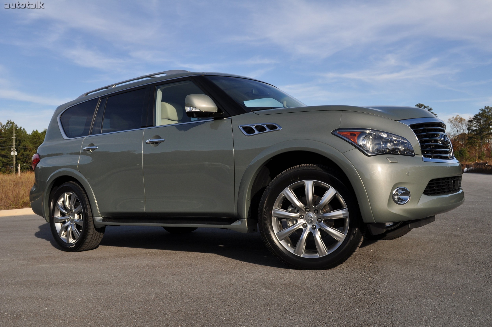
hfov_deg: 53.2
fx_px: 491
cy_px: 164
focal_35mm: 36
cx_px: 246
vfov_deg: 36.8
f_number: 9
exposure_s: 1/320
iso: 200
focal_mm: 24
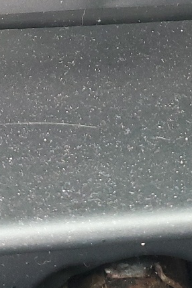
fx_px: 807
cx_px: 101
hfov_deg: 13.6
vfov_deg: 19.5
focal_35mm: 101
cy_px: -14
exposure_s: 1/60.2
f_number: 1.5
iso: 185
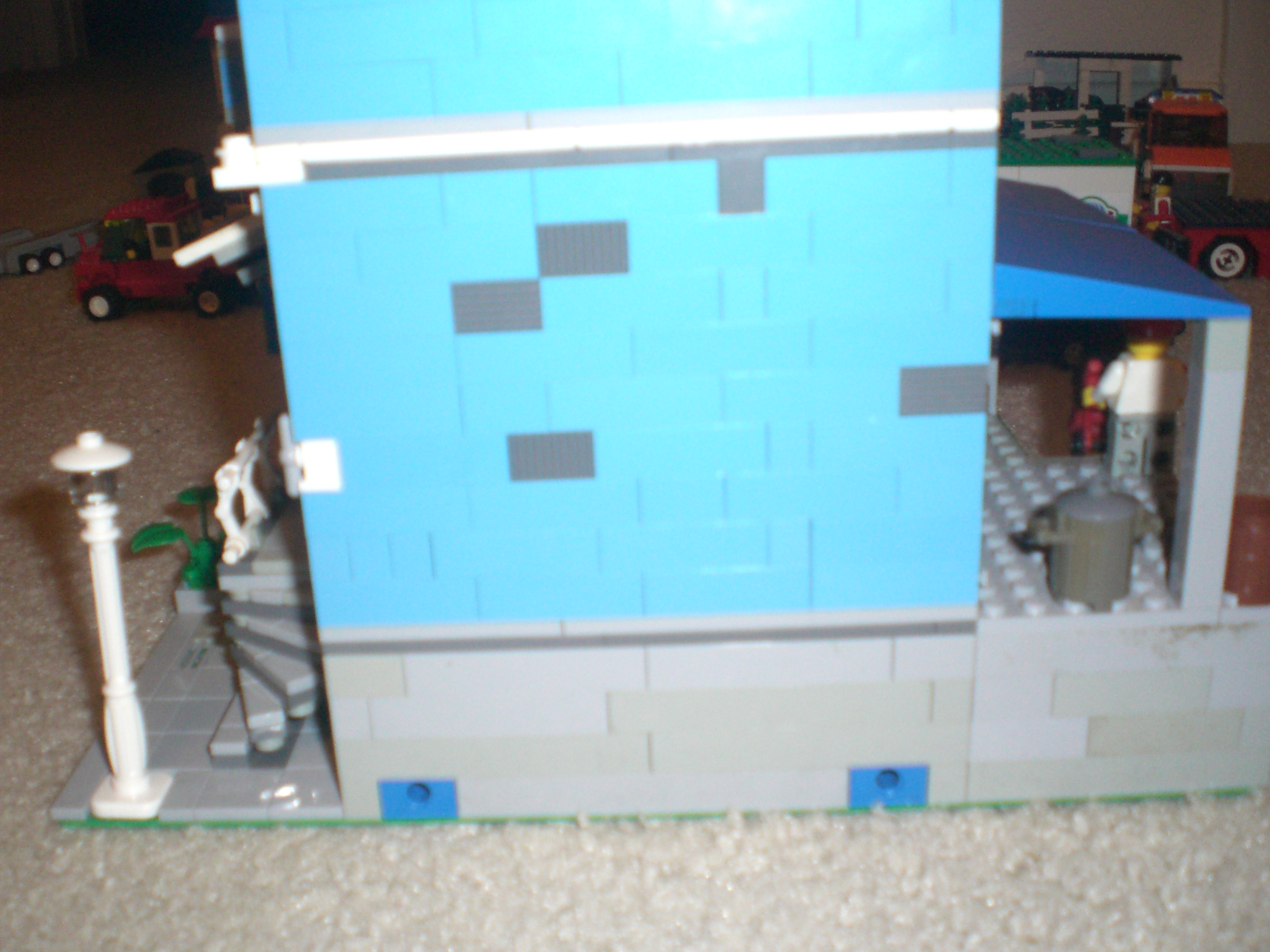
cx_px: 635
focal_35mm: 38
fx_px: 1394
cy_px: 476
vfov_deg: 37.7
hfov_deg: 49.0
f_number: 3.1
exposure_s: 1/60
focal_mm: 6.3
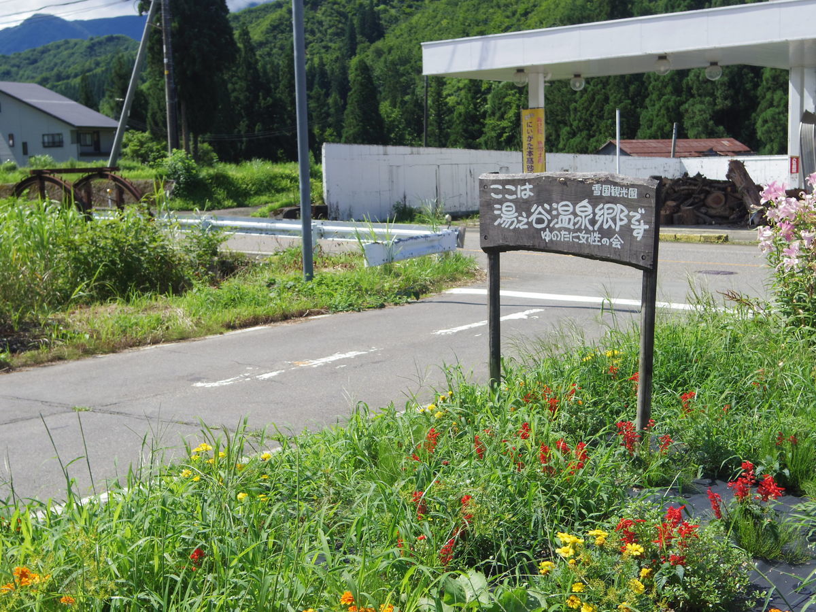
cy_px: 306
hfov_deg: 40.4
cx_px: 408
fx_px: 1108
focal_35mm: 47
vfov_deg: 30.9
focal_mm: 8.5
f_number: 3.5
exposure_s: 1/1000
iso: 125
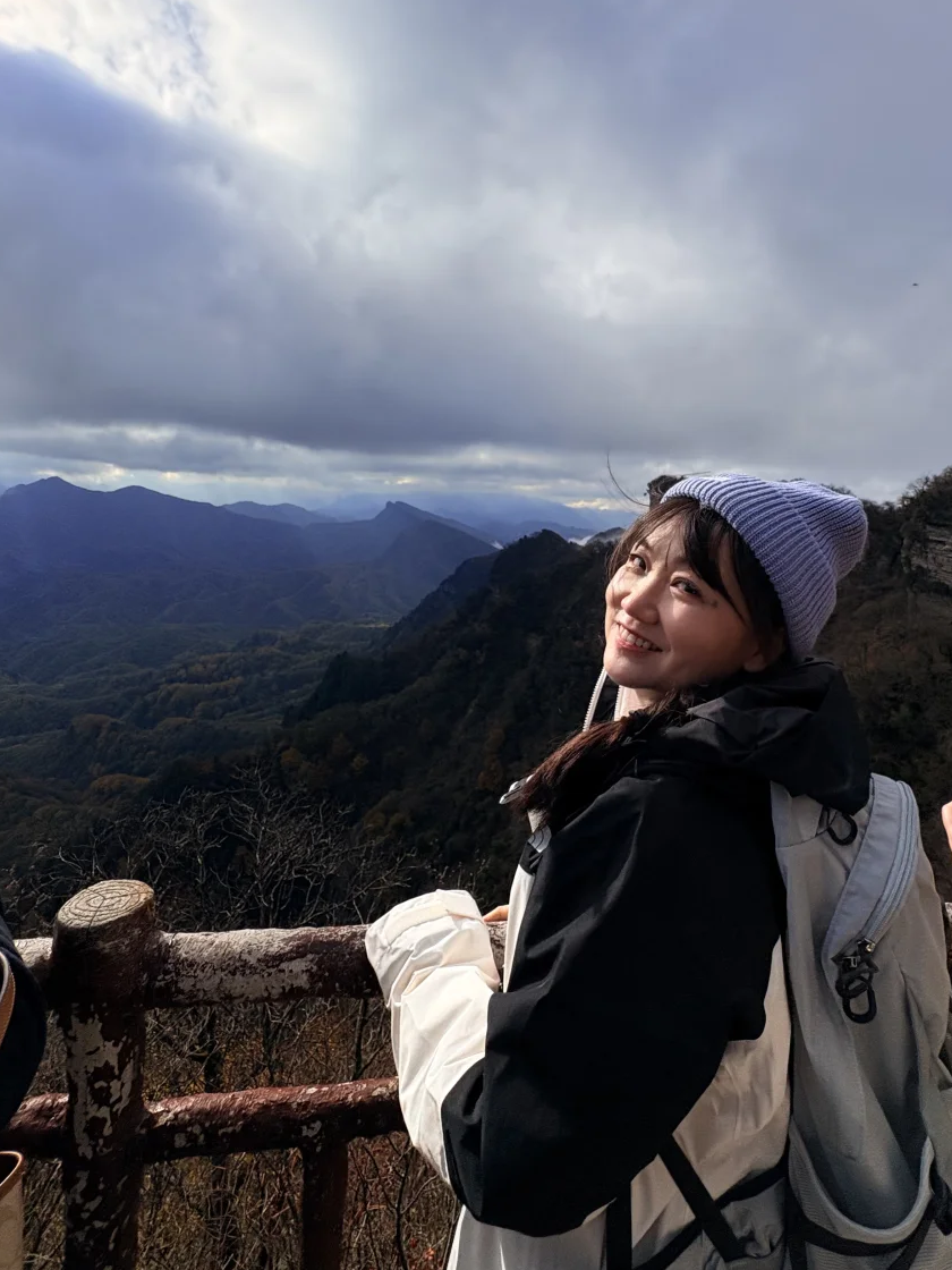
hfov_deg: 71.2
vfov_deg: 86.9
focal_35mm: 18
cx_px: 543
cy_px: 522
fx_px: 660
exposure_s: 1/4926
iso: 50
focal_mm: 2.22
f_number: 2.2
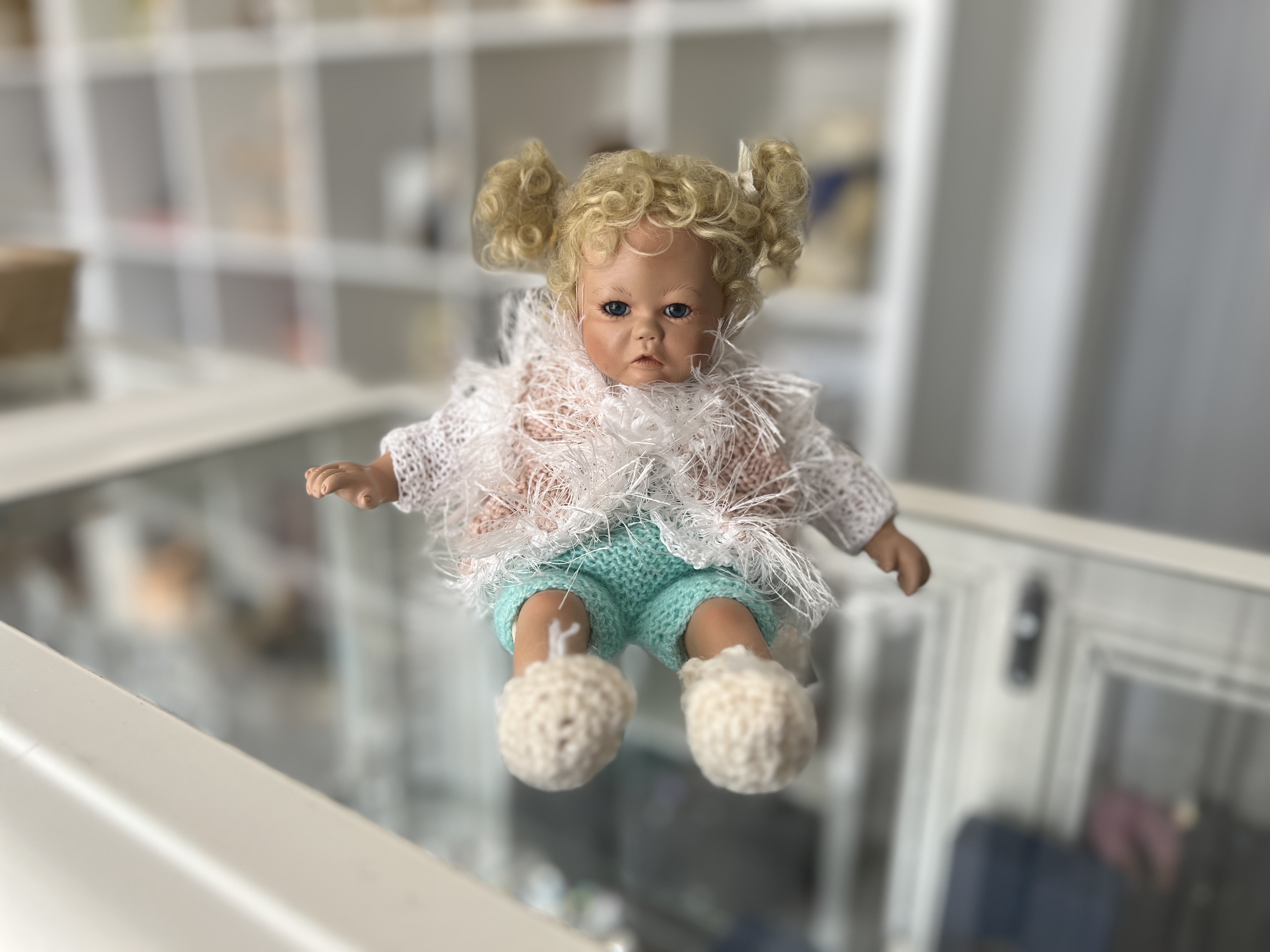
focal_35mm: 26
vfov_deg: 53.1
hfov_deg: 67.3
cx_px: 635
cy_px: 476
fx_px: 954
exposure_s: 1/121
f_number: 1.5
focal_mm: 5.7
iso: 40
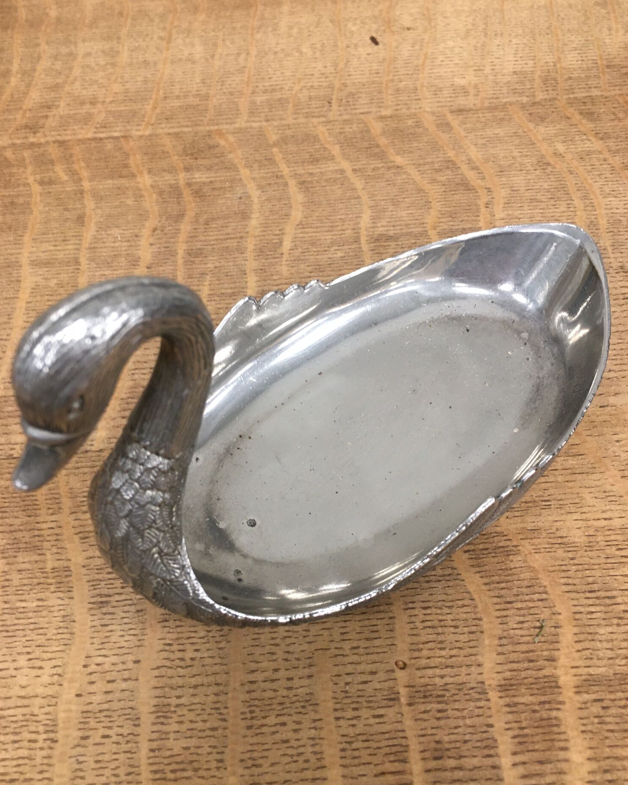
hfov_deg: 47.1
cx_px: 313
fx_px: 720
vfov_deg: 57.1
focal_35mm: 31
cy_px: 418
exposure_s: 1/33
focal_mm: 4.15
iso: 125
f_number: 2.2
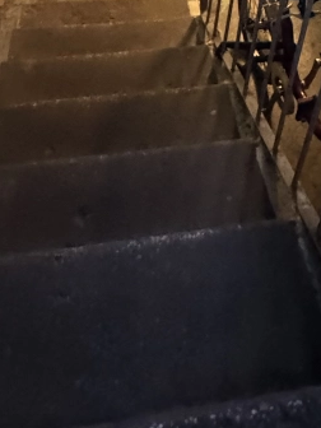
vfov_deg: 27.5
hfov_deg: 32.1
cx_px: 187
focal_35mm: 45
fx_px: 556
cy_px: -227
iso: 1250
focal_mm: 2.22
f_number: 2.2
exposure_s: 1/33
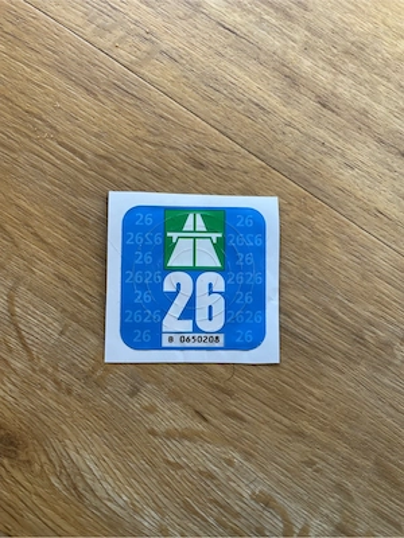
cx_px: 202
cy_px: 269
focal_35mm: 26
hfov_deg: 53.1
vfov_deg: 67.3
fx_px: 405
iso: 40
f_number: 1.6
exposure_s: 1/121
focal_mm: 4.2
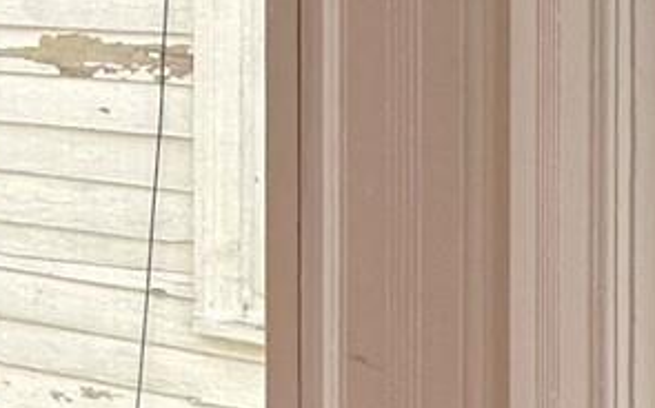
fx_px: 1838
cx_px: -1024
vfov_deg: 12.4
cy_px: -80
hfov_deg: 13.3
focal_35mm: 103
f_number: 2.2
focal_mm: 2.22
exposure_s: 1/311
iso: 40
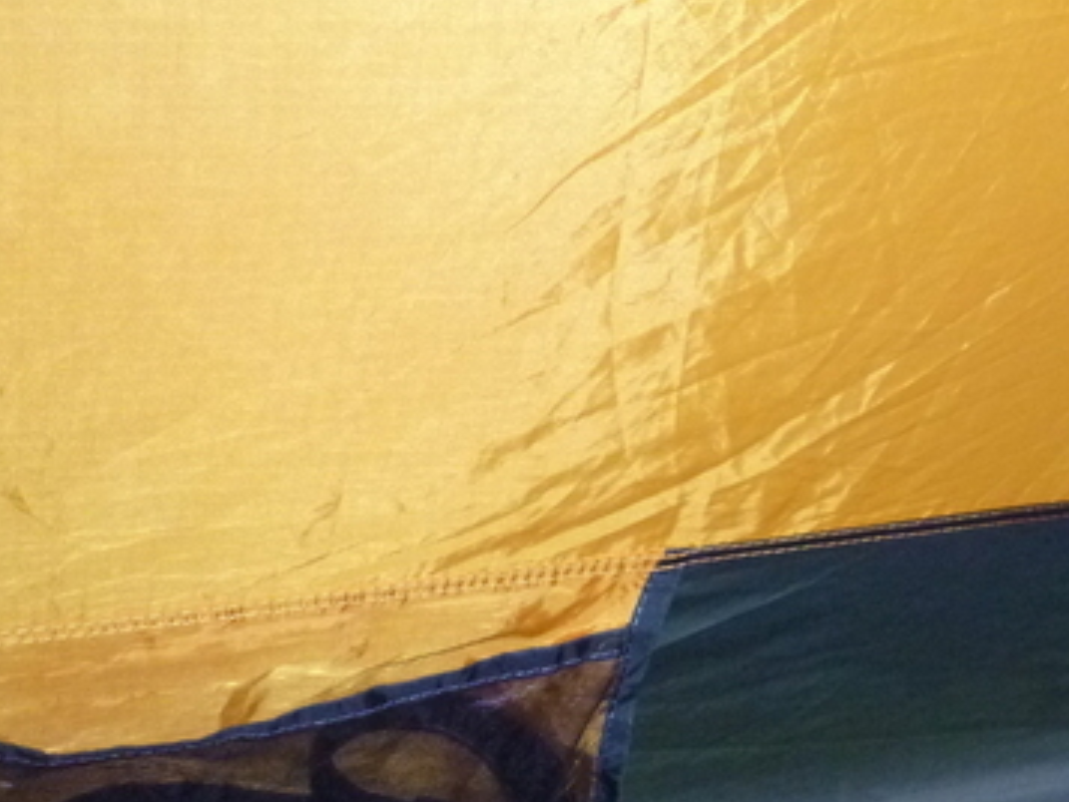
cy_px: 347
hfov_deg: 30.9
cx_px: 1150
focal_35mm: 56
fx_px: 1730
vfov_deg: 26.1
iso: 400
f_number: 3.1
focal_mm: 4.5
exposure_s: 1/60
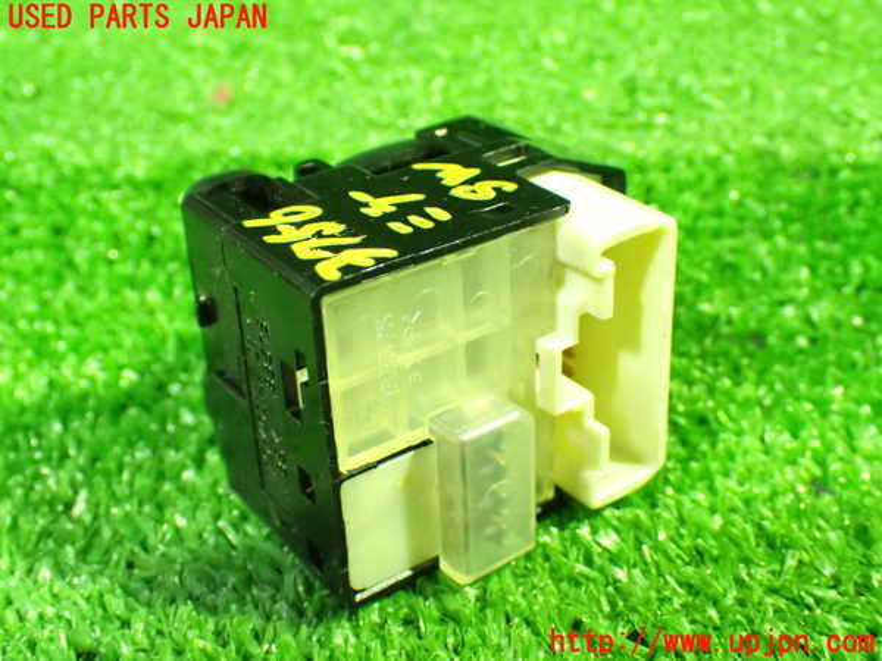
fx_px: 1198
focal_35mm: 47
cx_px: 441
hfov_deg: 40.4
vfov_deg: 30.9
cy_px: 330
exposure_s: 1/20
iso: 1600
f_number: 3.1
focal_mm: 8.4
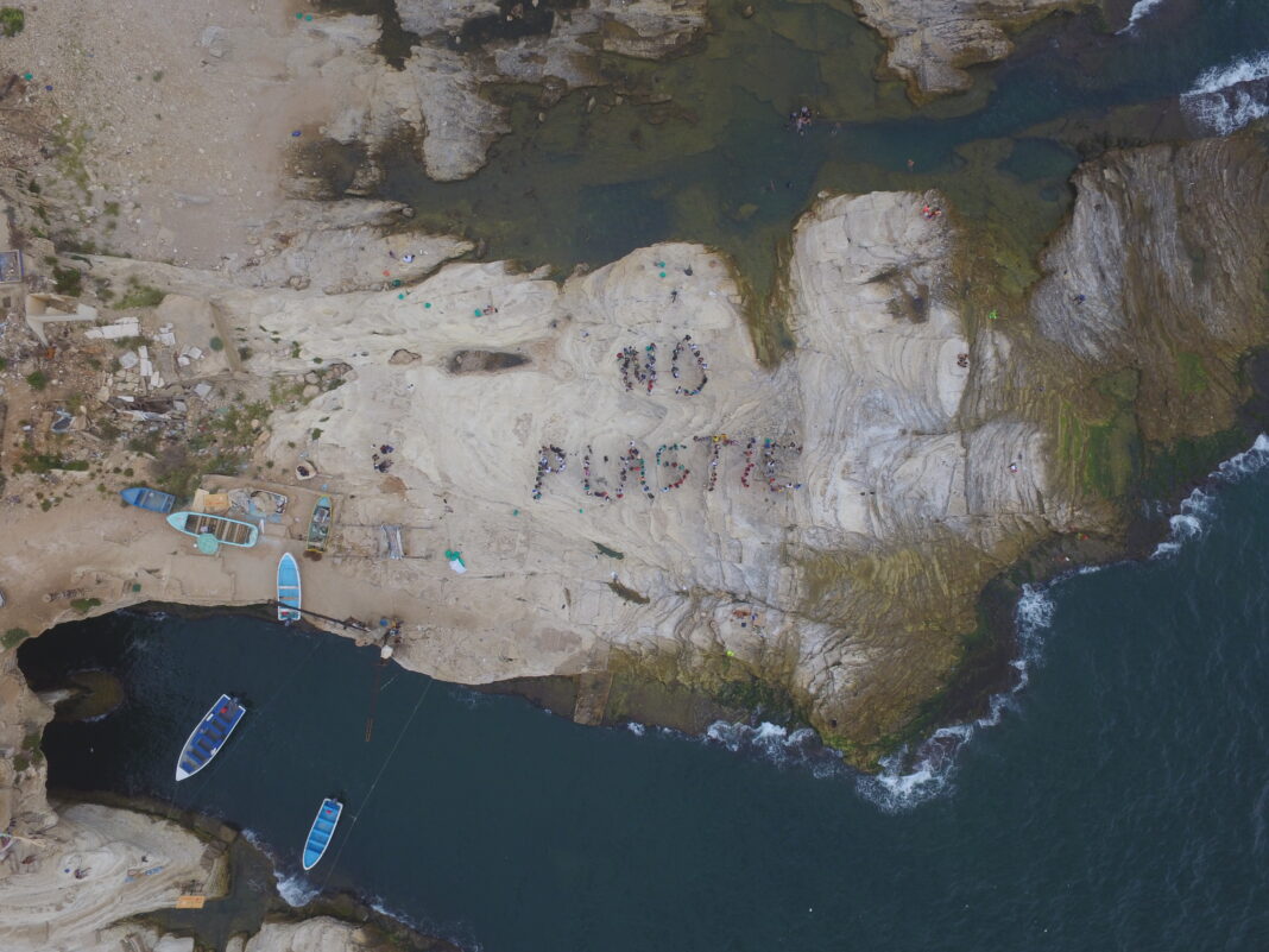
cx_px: 634
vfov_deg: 66.0
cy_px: 476
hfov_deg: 81.7
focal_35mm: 20
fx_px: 733
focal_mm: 3.61
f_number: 2.8
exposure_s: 1/60
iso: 100
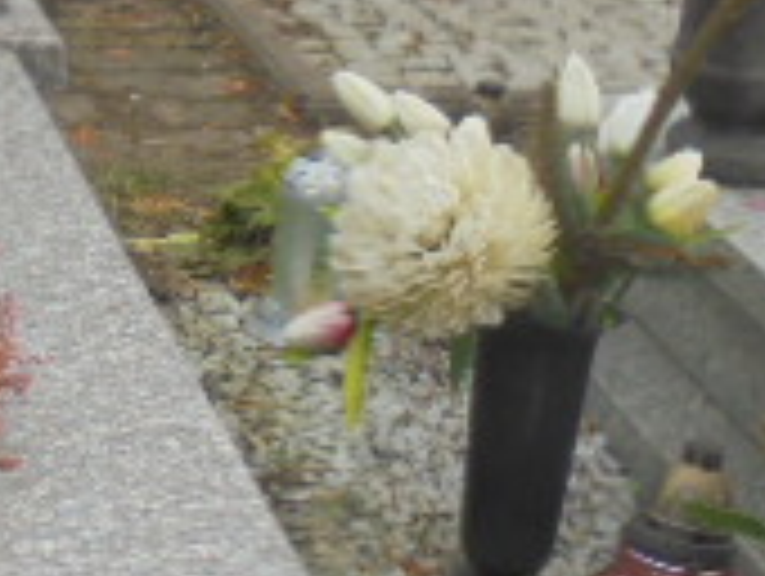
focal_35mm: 143
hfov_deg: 13.1
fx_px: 3165
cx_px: -374
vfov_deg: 10.4
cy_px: 266
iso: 100
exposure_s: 1/100
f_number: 4.2
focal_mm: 6.9
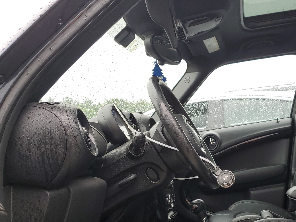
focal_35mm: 40
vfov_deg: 35.1
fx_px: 342
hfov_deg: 45.2
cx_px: 222
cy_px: 169
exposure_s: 1/323
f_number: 1.5
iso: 50
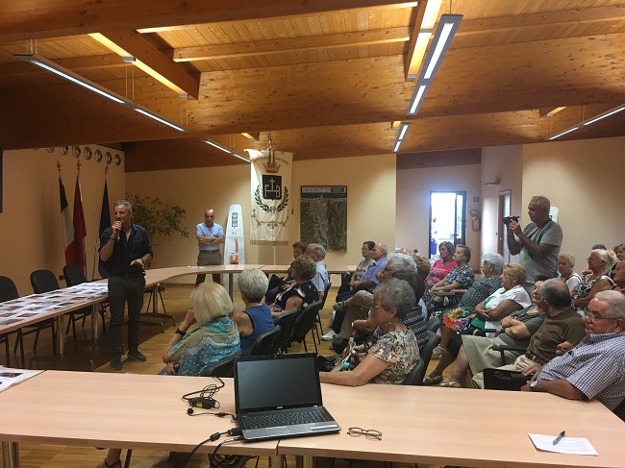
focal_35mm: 29
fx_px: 523
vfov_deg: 48.2
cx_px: 312
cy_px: 234
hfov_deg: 61.7
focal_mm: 4.15
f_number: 2.2
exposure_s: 1/17
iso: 50
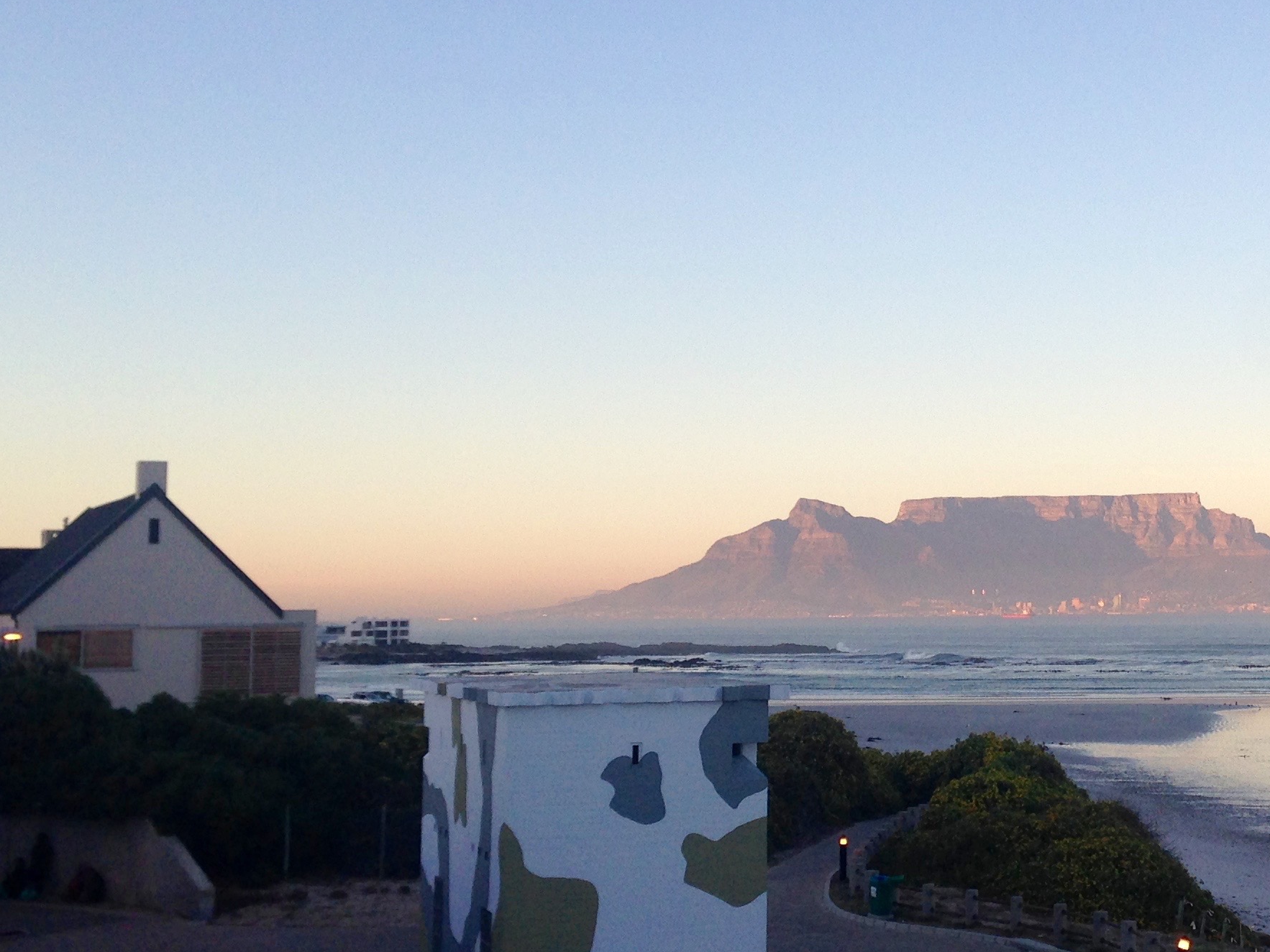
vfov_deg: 24.0
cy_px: 424
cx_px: 1000
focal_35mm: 61
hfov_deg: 31.0
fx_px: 2238
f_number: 2.4
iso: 50
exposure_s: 1/357
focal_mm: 4.12
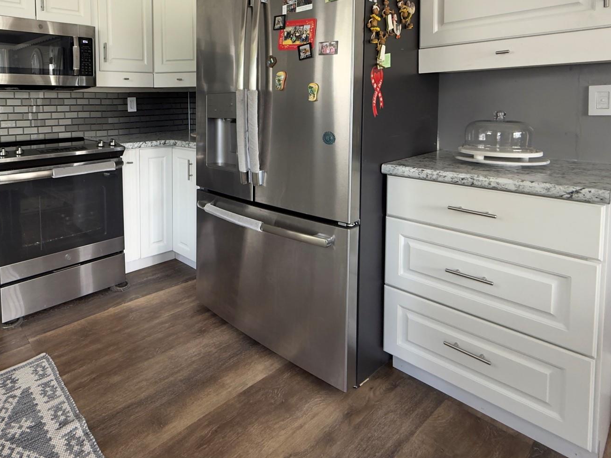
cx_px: 175
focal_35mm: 22
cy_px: 126
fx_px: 388
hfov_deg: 72.6
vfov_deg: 58.5
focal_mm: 2.22
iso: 200
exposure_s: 1/99
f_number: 2.2
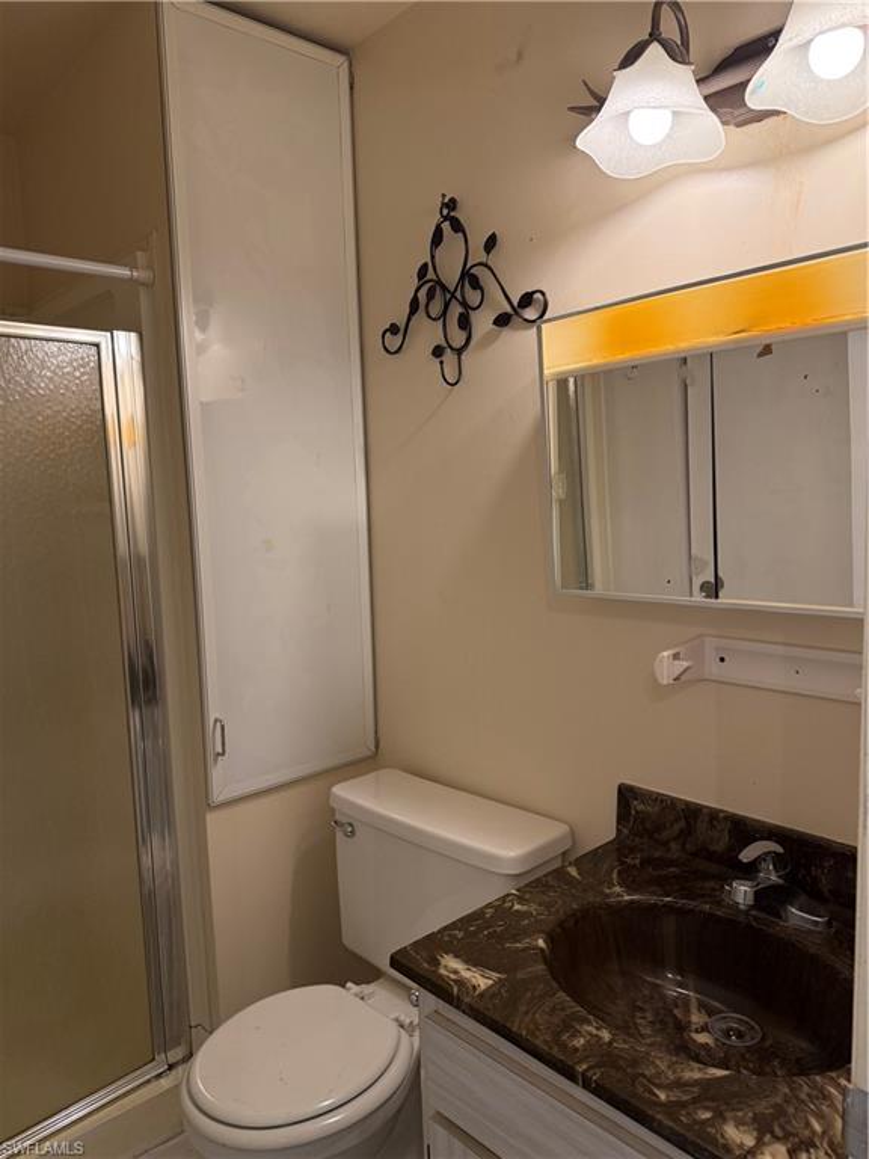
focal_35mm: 24
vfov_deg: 71.6
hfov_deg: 56.8
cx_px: 434
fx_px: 803
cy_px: 580
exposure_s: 1/120
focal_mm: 6.76
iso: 200
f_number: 1.78
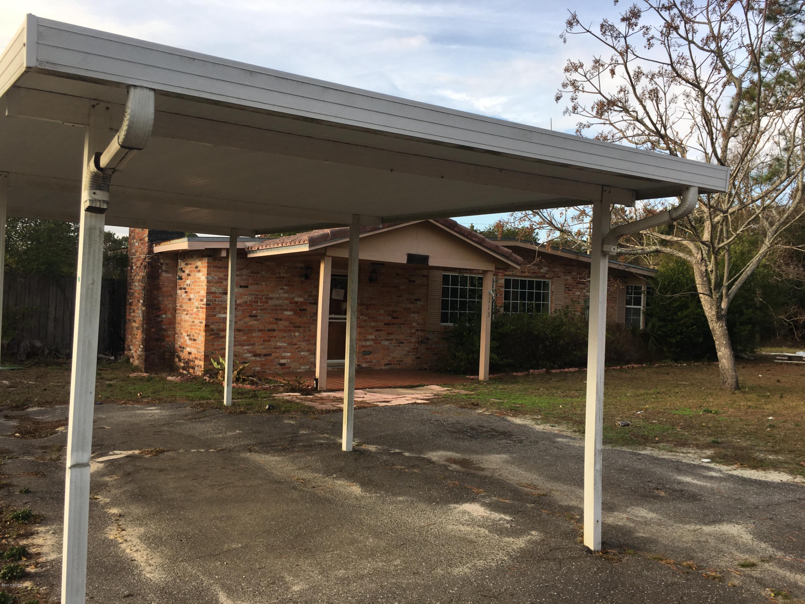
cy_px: 302
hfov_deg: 61.7
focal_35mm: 29
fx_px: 674
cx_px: 402
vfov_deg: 48.2
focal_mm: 4.15
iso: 25
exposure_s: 1/620
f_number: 2.2
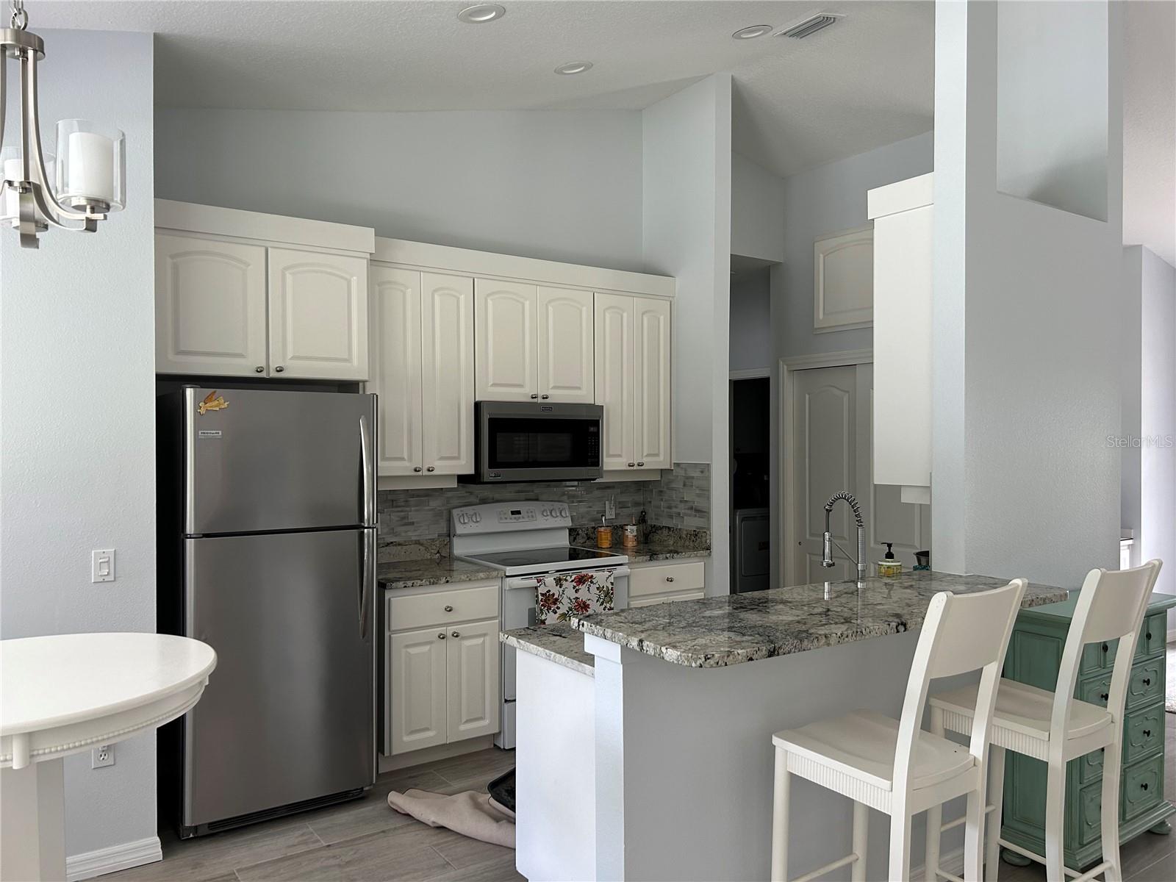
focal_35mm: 26
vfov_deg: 53.1
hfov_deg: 67.3
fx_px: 883
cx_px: 588
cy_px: 441
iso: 125
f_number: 1.5
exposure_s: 1/121
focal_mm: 5.7
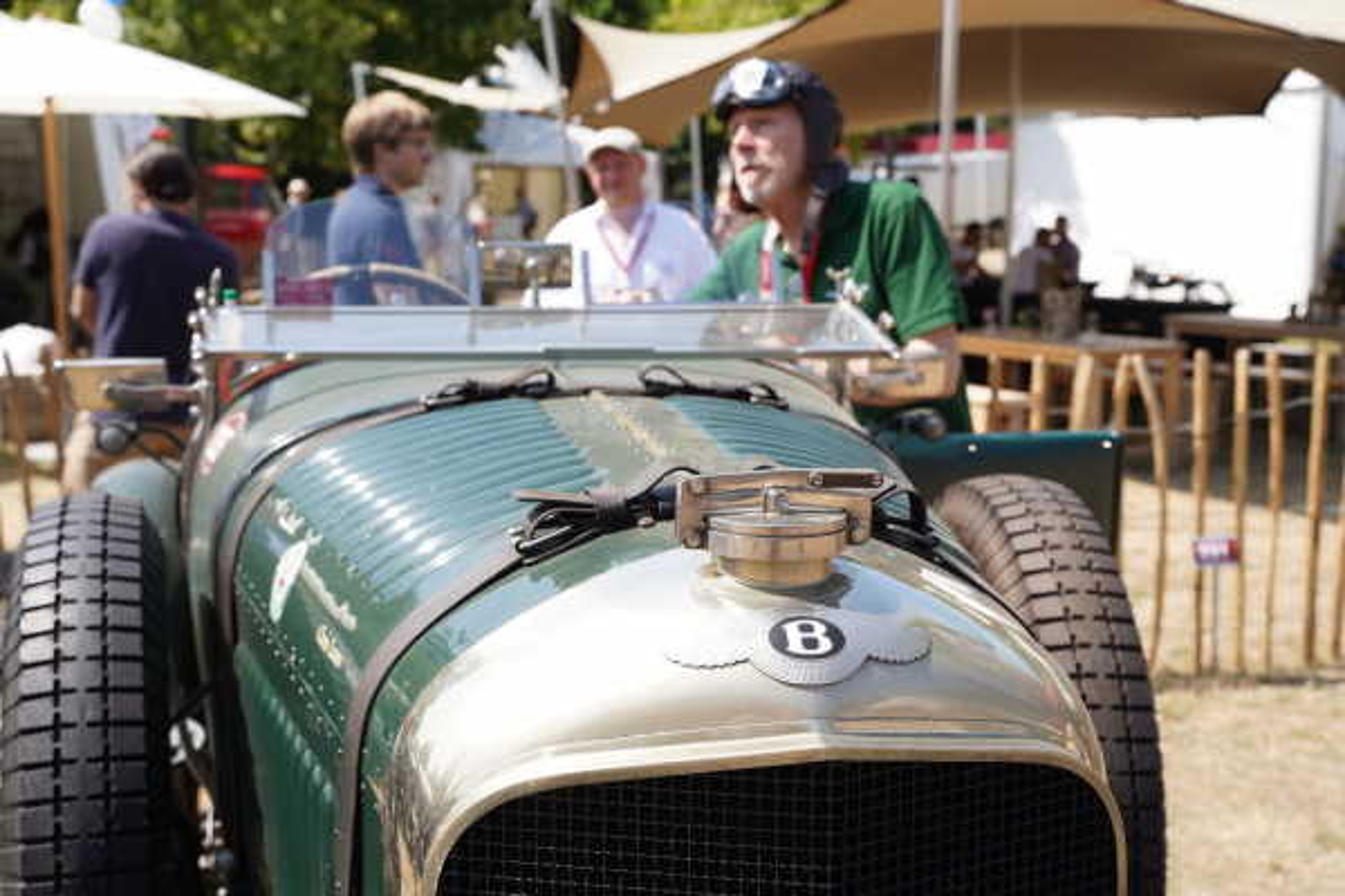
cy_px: 448
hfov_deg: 42.7
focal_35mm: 46
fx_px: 1718
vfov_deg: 29.2
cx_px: 672
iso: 100
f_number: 6.3
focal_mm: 46
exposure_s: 1/160
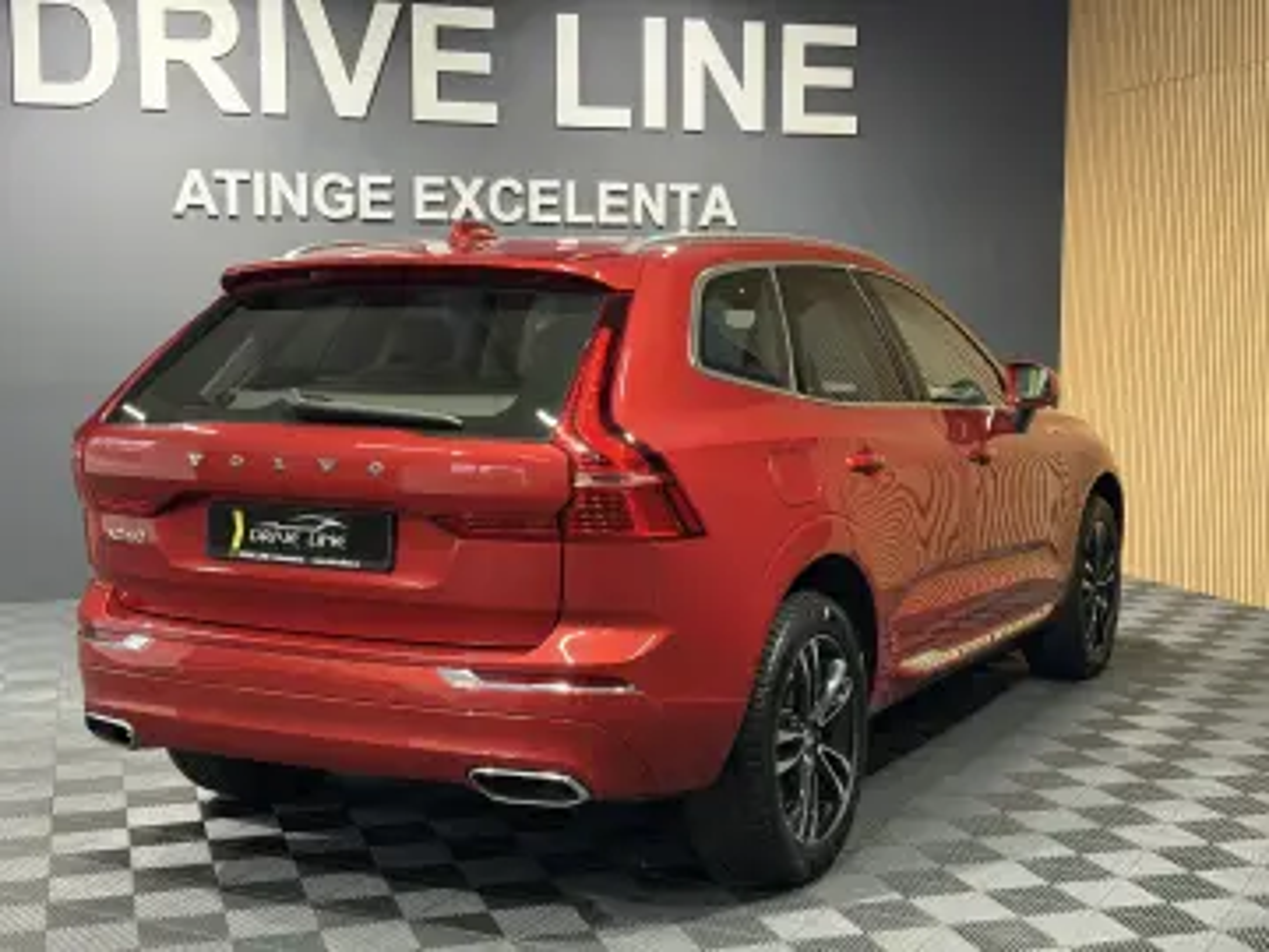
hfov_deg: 39.7
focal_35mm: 48
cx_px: 634
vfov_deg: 30.3
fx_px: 1760
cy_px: 476
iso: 200
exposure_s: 1/50
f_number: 1.78
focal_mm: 6.76
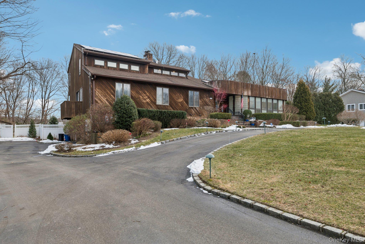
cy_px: 122
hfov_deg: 73.7
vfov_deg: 53.1
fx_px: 243
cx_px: 182
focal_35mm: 24
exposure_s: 1/100
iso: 160
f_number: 8
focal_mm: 24
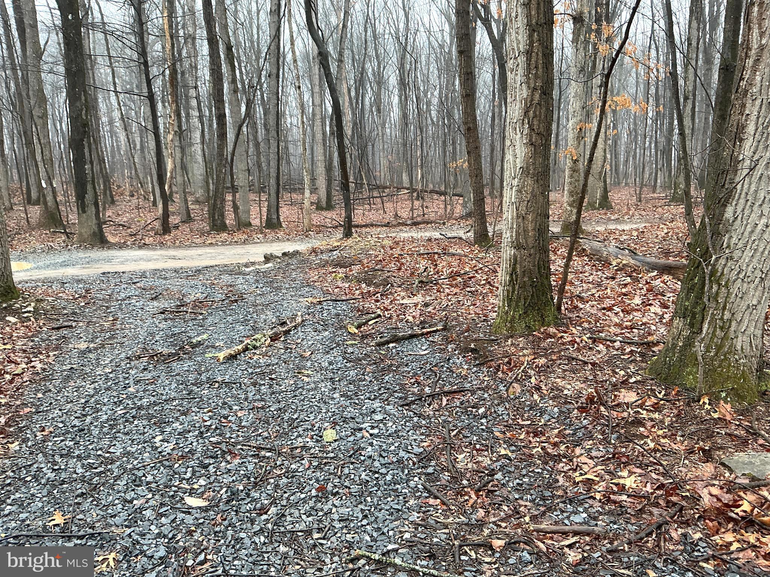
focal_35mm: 29
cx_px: 385
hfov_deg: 61.7
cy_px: 288
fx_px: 645
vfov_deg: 48.2
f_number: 1.8
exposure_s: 1/120
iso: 64
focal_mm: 3
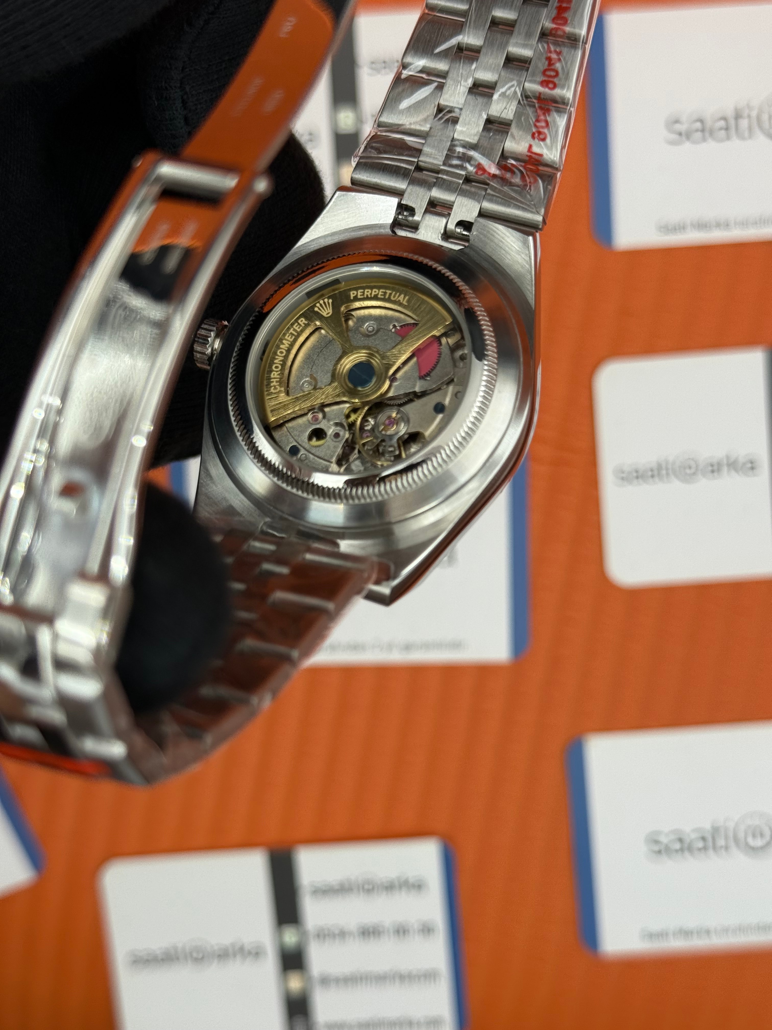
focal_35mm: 48
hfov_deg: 30.3
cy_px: 515
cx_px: 386
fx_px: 1427
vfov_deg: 39.7
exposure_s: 1/646
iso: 64
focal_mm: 6.76
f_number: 1.78
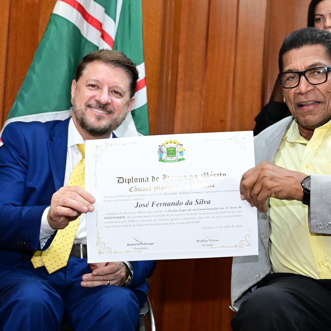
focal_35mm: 77
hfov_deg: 22.4
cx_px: 200
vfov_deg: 22.5
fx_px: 833
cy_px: 167
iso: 3200
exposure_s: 1/125
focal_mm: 40
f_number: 4
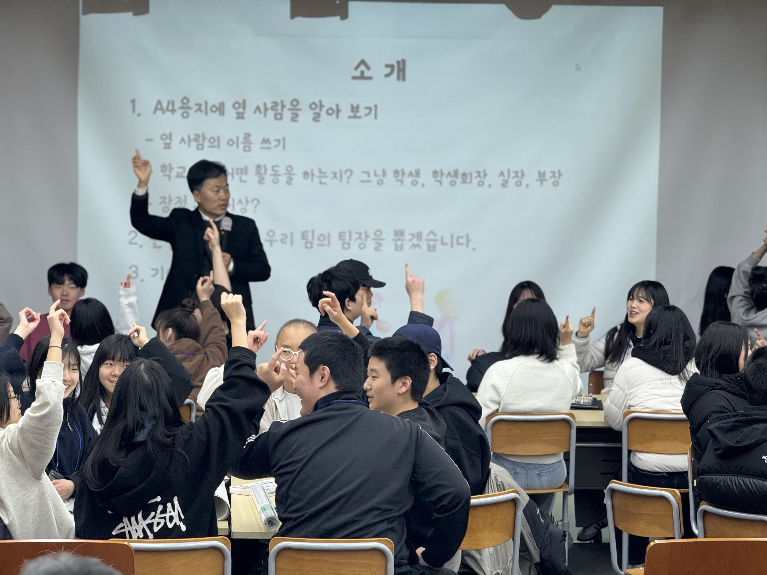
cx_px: 384
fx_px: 2659
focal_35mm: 120
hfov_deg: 16.4
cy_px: 288
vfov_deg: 12.3
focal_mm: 15.66
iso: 200
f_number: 2.8
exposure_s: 1/120
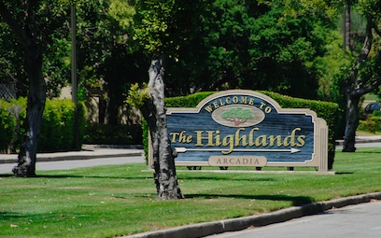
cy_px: 111
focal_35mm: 375
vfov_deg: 3.5
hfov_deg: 5.6
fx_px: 3894
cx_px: 219
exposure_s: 1/500
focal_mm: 200
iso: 100
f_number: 5.6
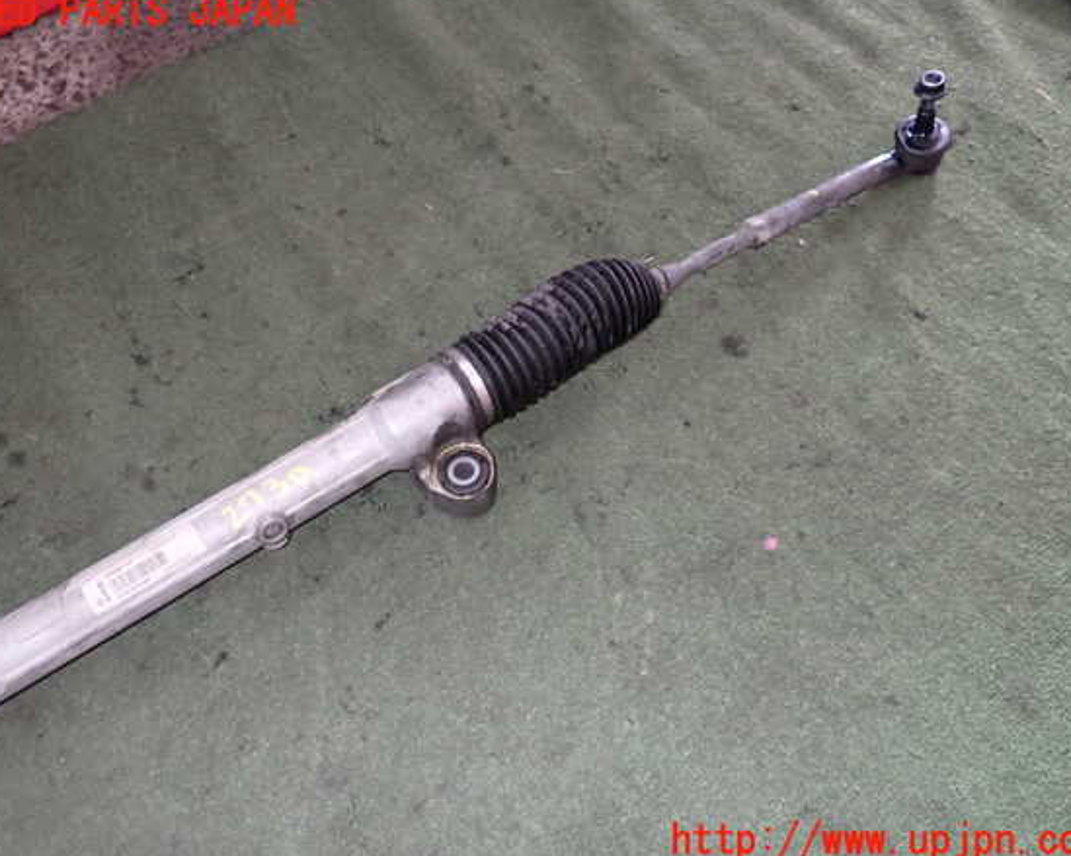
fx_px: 1014
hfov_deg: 55.7
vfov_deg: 45.8
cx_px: 527
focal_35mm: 32
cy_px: 427
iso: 320
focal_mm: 5.4
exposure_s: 1/30
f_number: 2.3
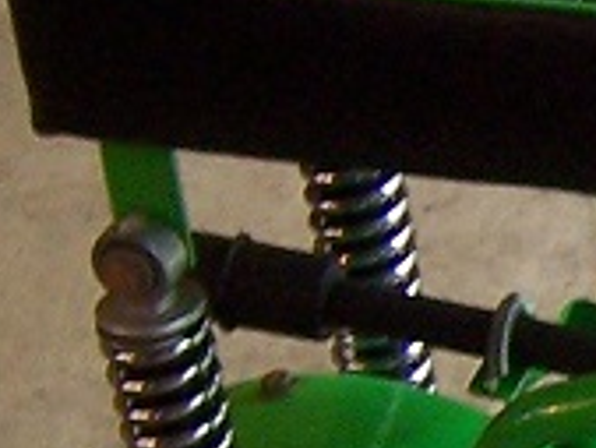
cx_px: 1347
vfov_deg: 6.6
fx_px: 3877
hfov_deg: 8.2
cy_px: 356
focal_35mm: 225
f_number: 3.4
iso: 140
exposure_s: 1/20
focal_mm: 5.5
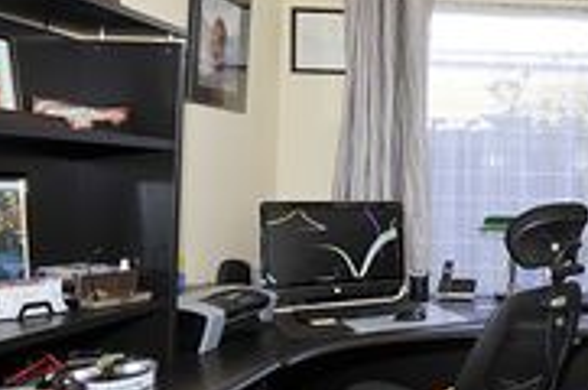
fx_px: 636
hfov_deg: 41.2
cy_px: 180
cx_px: 624
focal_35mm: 39
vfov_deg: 34.1
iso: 400
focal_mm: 15
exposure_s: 1/60
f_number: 9
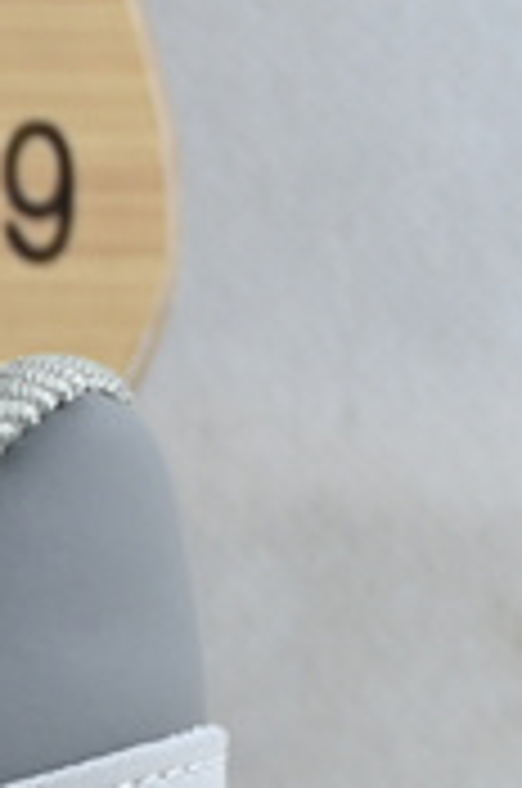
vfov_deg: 6.3
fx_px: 7090
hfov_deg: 3.9
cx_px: -1845
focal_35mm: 325
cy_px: 1112
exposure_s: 1/50
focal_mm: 31.5
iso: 100
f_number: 5
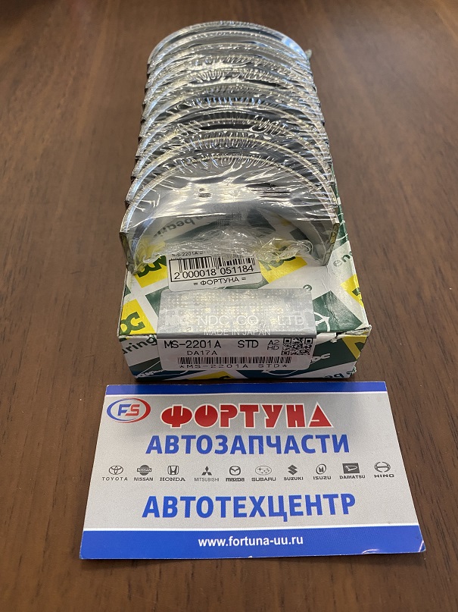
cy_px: 306
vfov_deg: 67.3
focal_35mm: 26
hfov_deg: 53.1
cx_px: 229
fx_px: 459
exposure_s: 1/67
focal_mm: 4.25
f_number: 1.8
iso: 125
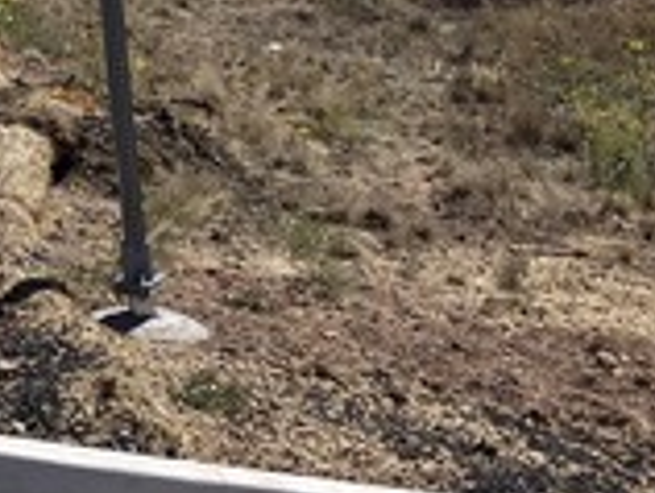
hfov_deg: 15.0
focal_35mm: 124
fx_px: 2350
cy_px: -48
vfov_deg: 11.8
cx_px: -245
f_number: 1.8
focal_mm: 3.99
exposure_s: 1/3040
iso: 32
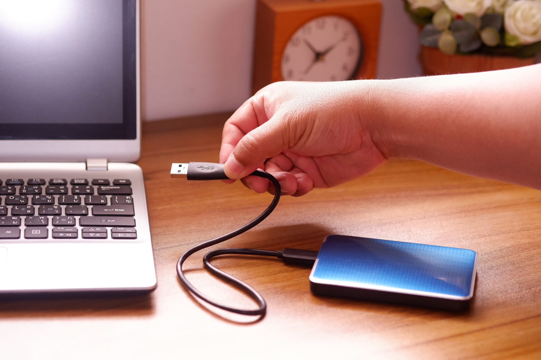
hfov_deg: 22.6
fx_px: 1352
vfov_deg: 15.2
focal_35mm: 90
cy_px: 180
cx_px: 270
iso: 1000
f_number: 2.8
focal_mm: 60
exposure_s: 1/100
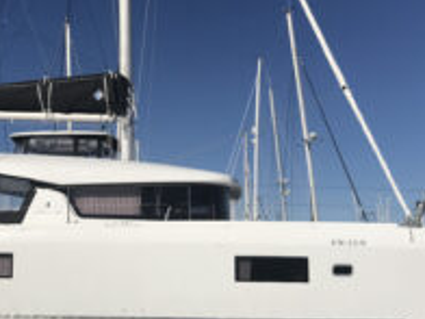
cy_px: 95
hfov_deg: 33.4
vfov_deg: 25.5
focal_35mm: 57
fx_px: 700
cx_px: 134
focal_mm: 3.99
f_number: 1.8
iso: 20
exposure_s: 1/6849
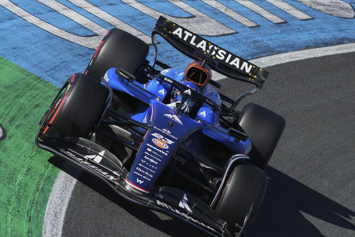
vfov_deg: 4.1
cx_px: 183
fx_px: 3302
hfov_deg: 6.2
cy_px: 124
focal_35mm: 335
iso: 500
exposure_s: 1/2000
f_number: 7.1
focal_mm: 209
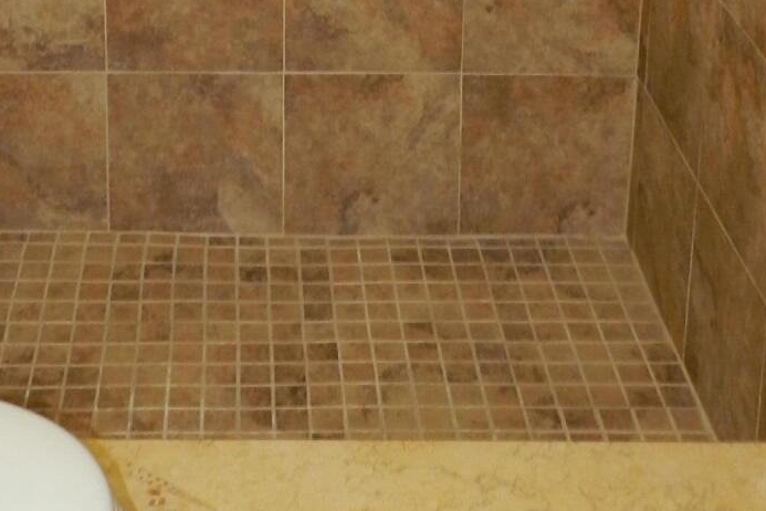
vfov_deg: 17.3
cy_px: -305
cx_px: 239
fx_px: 1468
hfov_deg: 29.0
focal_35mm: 69
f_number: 3.4
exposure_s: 1/30
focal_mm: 4
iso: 200
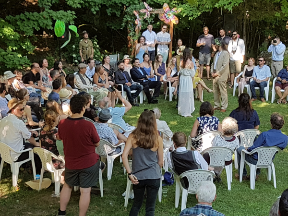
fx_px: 216
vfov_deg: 53.1
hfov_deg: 67.3
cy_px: 108
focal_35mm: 26
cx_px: 144
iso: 40
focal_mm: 4.2
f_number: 1.7
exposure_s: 1/253
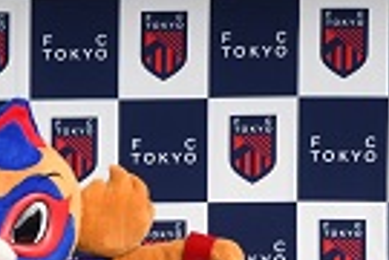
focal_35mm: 688
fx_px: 7434
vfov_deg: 2.0
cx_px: 40
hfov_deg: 3.0
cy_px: 352
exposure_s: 1/250
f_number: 16
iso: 800
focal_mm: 155
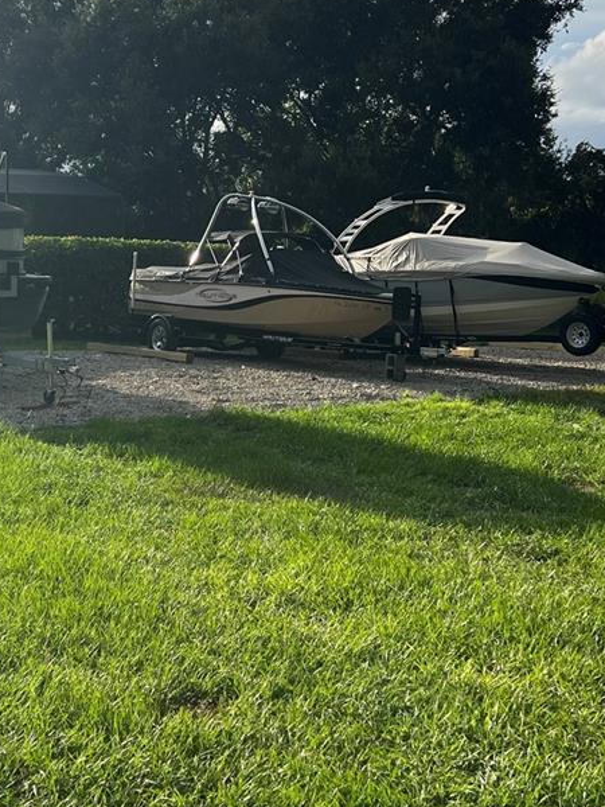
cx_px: 156
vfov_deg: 36.8
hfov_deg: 27.7
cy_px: 358
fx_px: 1212
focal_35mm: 52
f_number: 1.5
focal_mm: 5.7
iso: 50
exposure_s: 1/5076
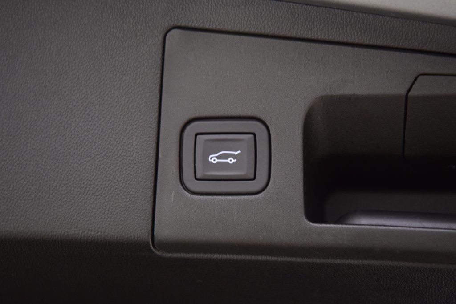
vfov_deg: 18.2
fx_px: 950
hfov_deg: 27.0
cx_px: 228
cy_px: 152
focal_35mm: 75
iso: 1600
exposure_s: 1/30
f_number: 2.8
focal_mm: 50
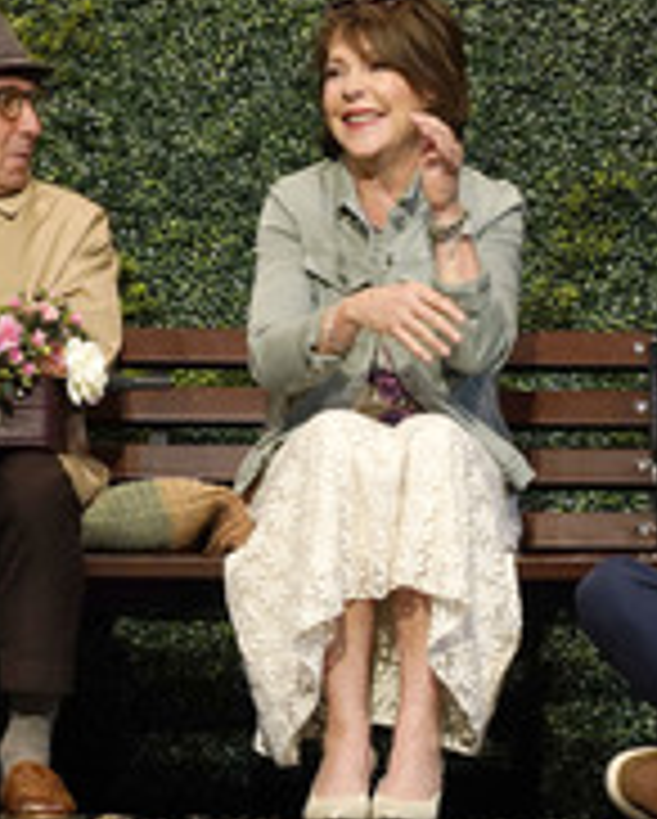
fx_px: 4683
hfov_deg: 8.0
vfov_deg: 10.0
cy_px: 225
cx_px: 205
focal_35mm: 193
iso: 1600
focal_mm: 83
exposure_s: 1/160
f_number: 8
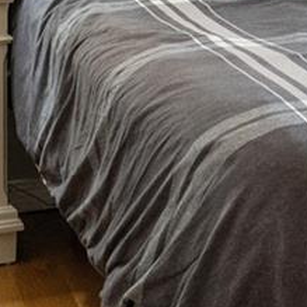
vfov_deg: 12.8
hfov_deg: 13.3
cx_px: 394
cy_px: -203
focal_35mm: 127
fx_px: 1274
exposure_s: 1/10
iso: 1600
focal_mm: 16
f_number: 6.3
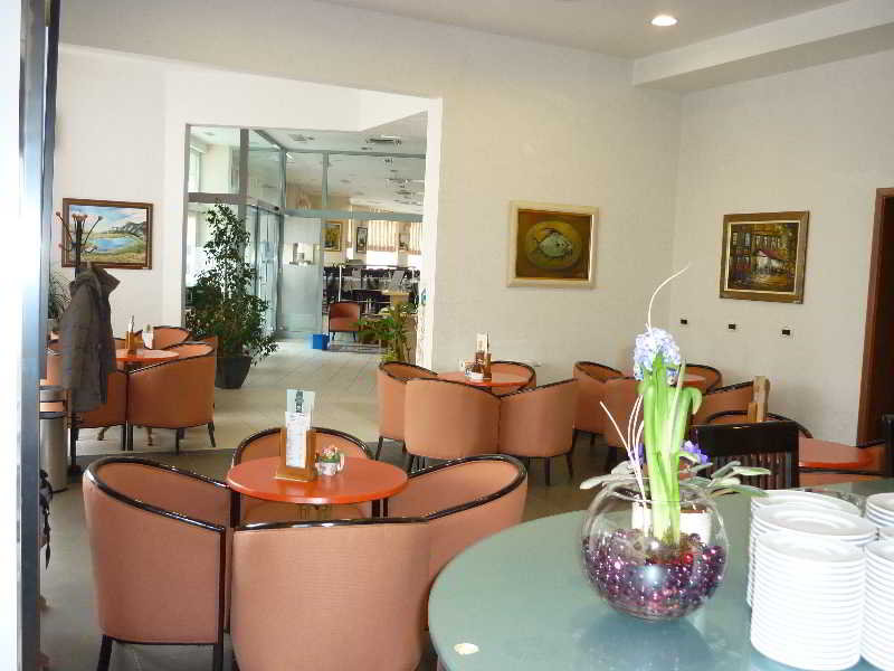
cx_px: 447
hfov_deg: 55.4
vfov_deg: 42.9
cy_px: 336
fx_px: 852
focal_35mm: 33
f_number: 2.8
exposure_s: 1/30
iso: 200
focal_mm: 5.5
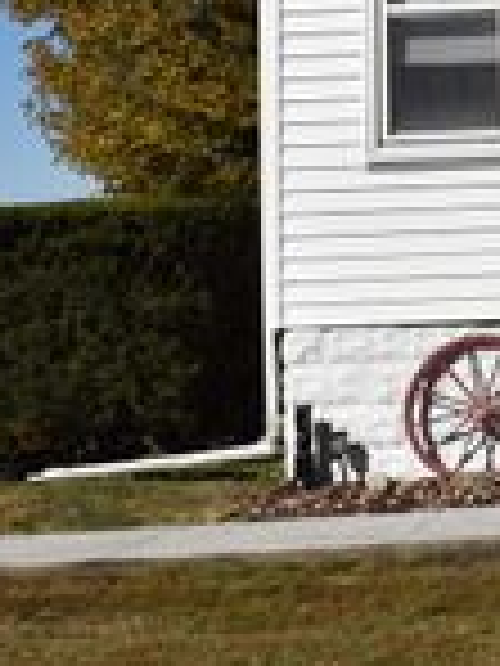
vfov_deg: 18.6
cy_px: -2
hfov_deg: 13.0
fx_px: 1977
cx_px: 923
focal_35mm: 103
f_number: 13
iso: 200
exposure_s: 1/640
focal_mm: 21
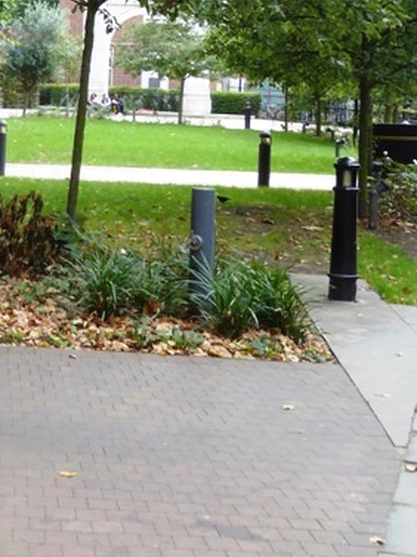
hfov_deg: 14.8
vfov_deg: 19.1
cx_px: -33
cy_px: -83
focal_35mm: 98
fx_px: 1574
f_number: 3.7
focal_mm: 6.3
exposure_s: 1/60
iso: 125
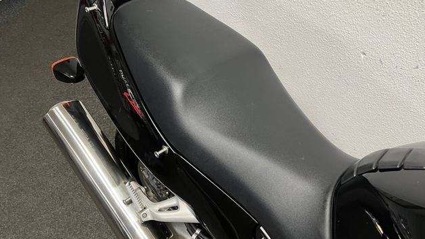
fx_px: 327
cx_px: 216
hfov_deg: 66.0
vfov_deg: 40.2
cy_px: 109
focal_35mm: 29
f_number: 1.6
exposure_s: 1/50
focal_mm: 5.1
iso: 125
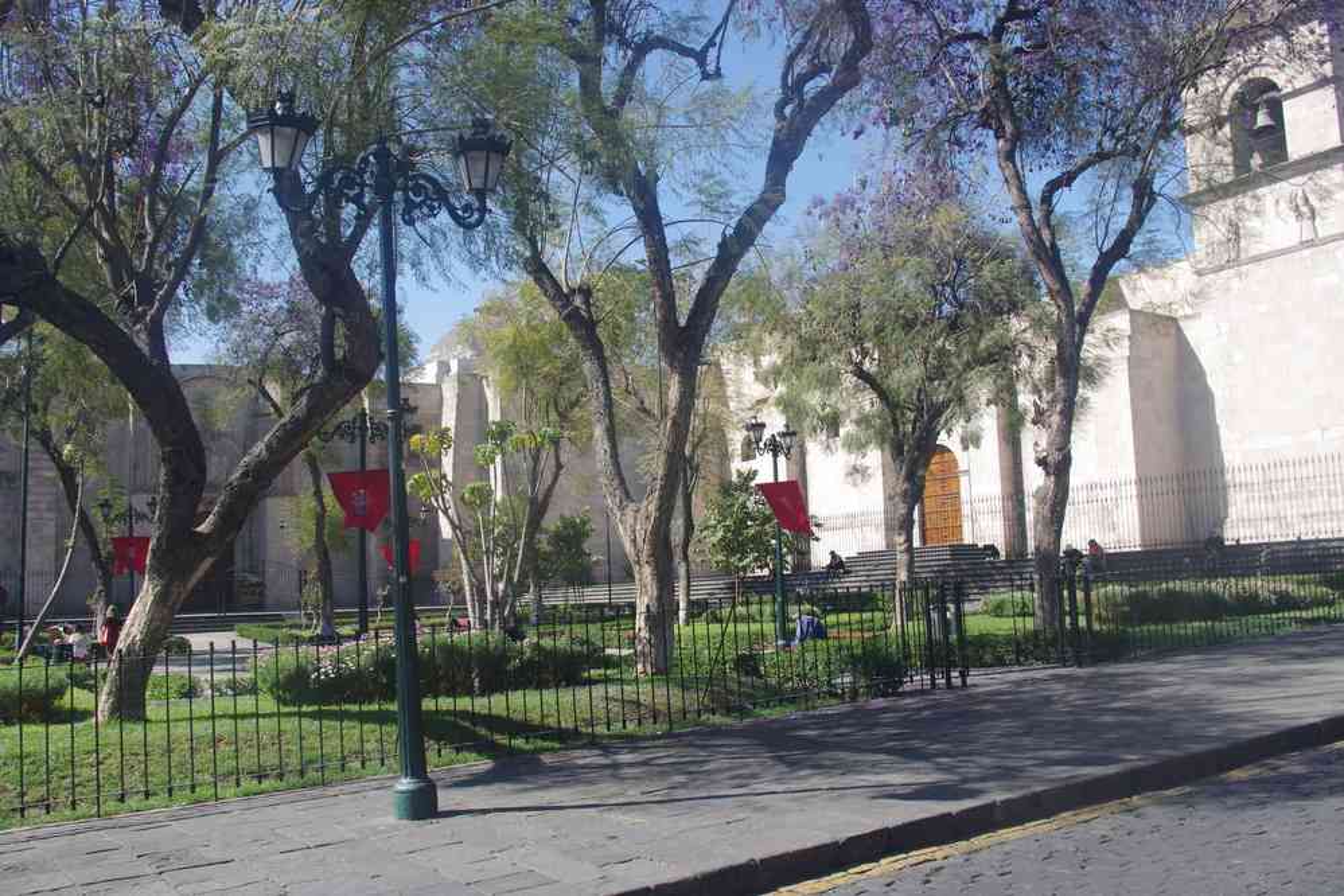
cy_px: 448
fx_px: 1176
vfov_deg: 41.7
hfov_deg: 59.5
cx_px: 672
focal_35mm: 32
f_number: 11
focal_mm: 21
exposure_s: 1/50
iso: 200
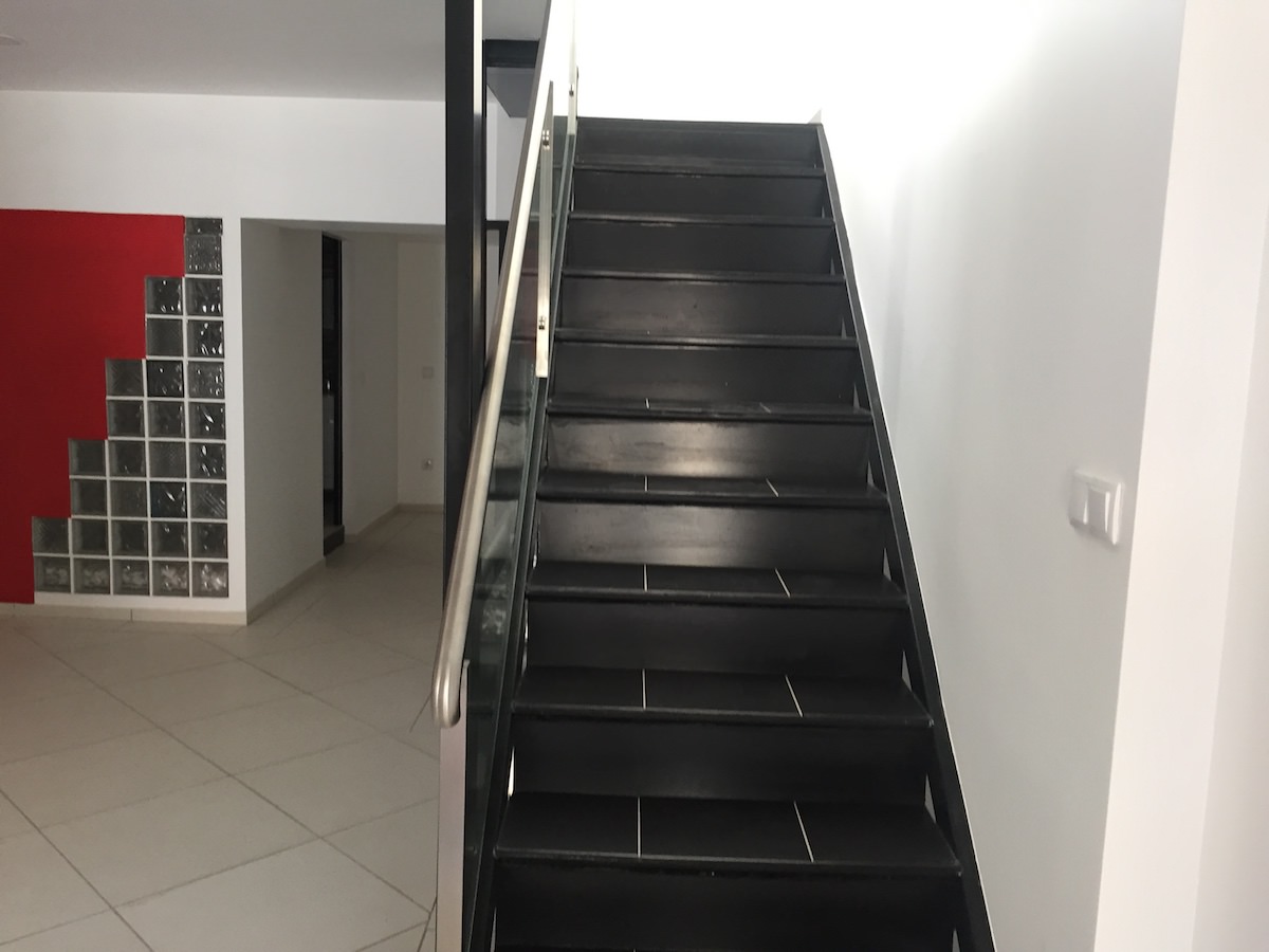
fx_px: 1063
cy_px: 476
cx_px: 634
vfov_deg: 48.2
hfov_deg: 61.7
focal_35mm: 29
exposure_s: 1/33
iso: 64
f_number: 2.2
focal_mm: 4.15
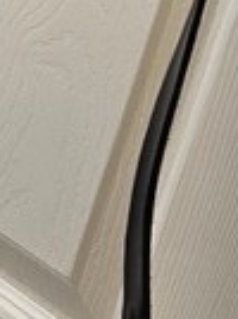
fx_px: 1619
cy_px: 67
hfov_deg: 6.8
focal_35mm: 176
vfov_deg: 11.2
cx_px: -671
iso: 250
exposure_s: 1/120
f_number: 1.8
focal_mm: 5.4
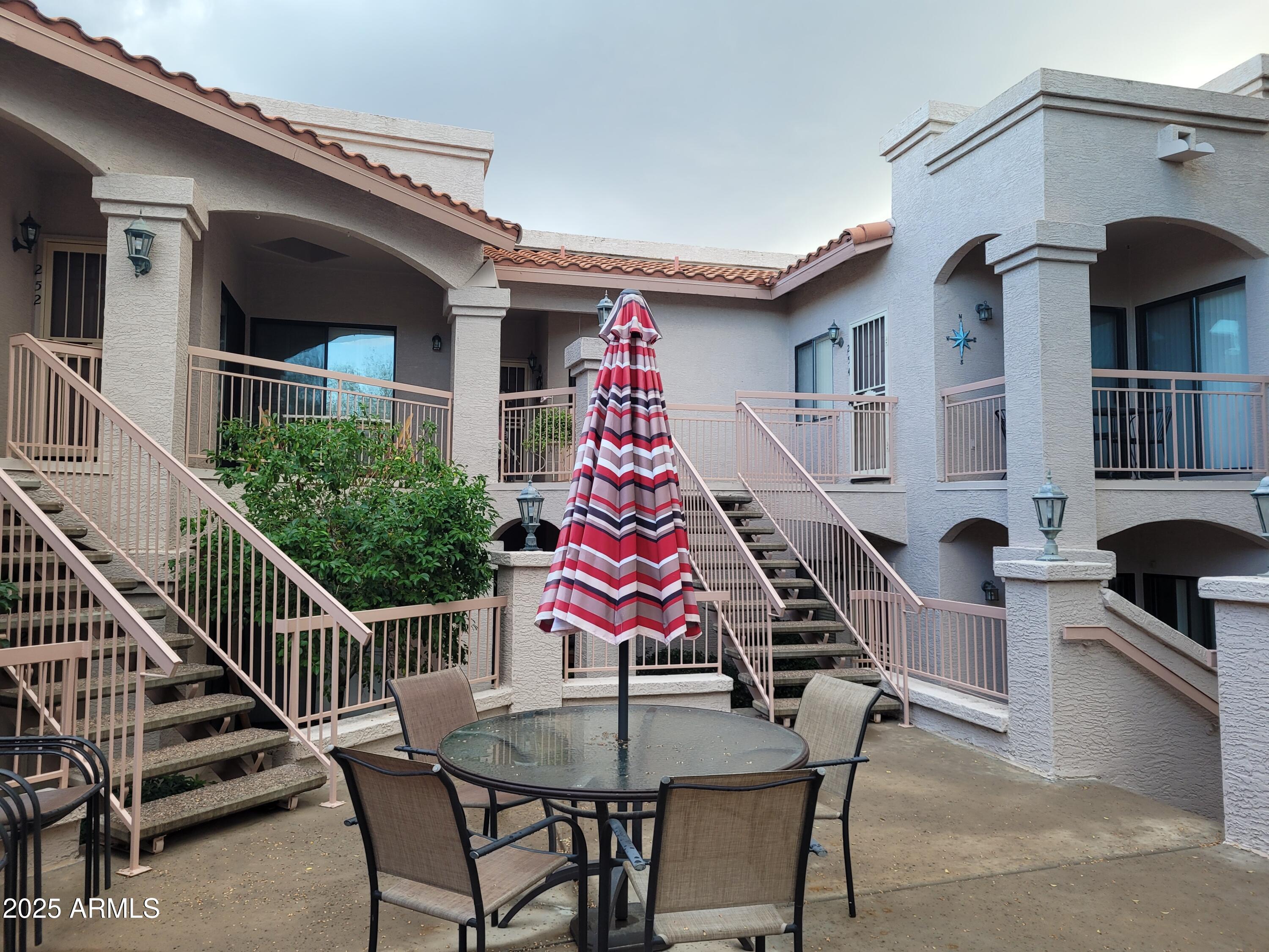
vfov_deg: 53.1
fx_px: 953
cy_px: 476
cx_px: 634
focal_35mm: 26
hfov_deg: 67.3
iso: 64
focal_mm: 5.4
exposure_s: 1/120
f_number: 1.8
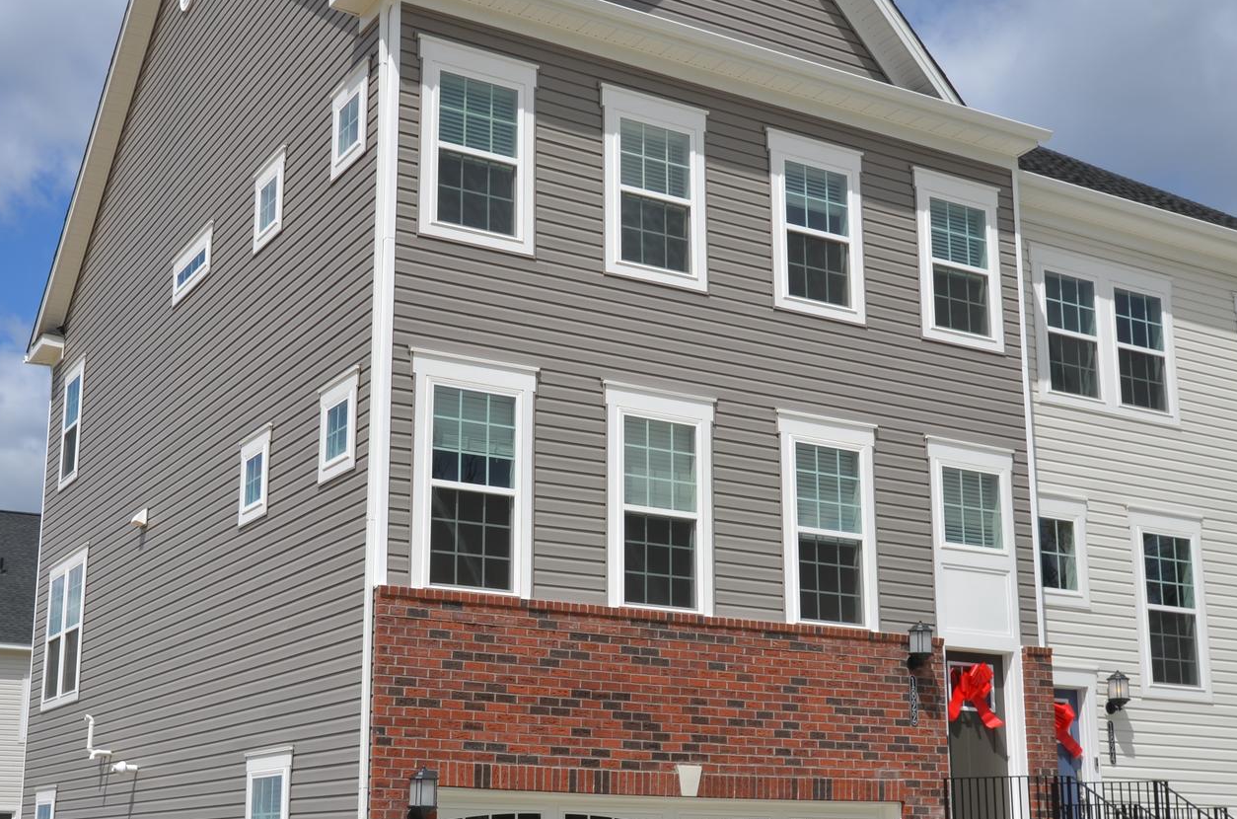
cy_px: 508
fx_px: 1680
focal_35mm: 49
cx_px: 537
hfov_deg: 40.3
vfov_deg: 27.3
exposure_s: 1/400
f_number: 10
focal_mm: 20
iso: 100
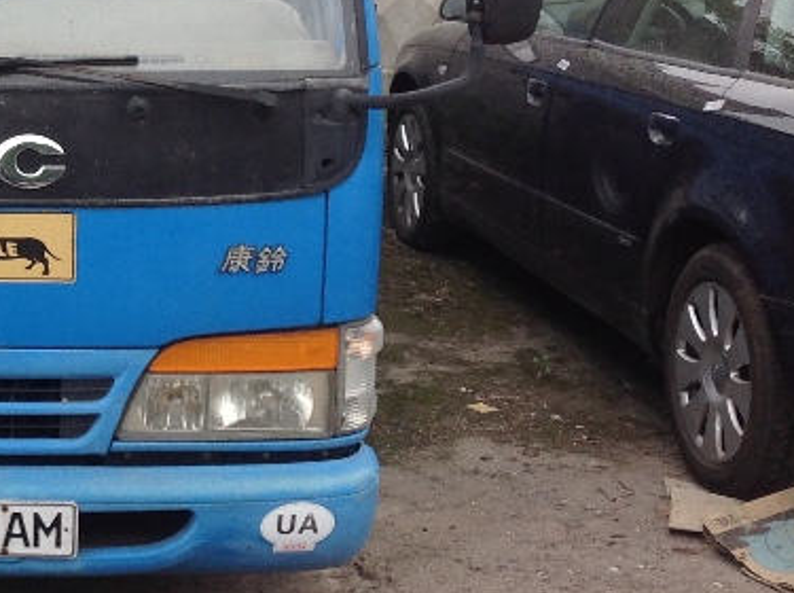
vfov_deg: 16.3
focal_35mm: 90
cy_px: 125
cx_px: -72
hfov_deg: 20.8
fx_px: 2061
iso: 50
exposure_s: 1/378
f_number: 2.4
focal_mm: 4.28
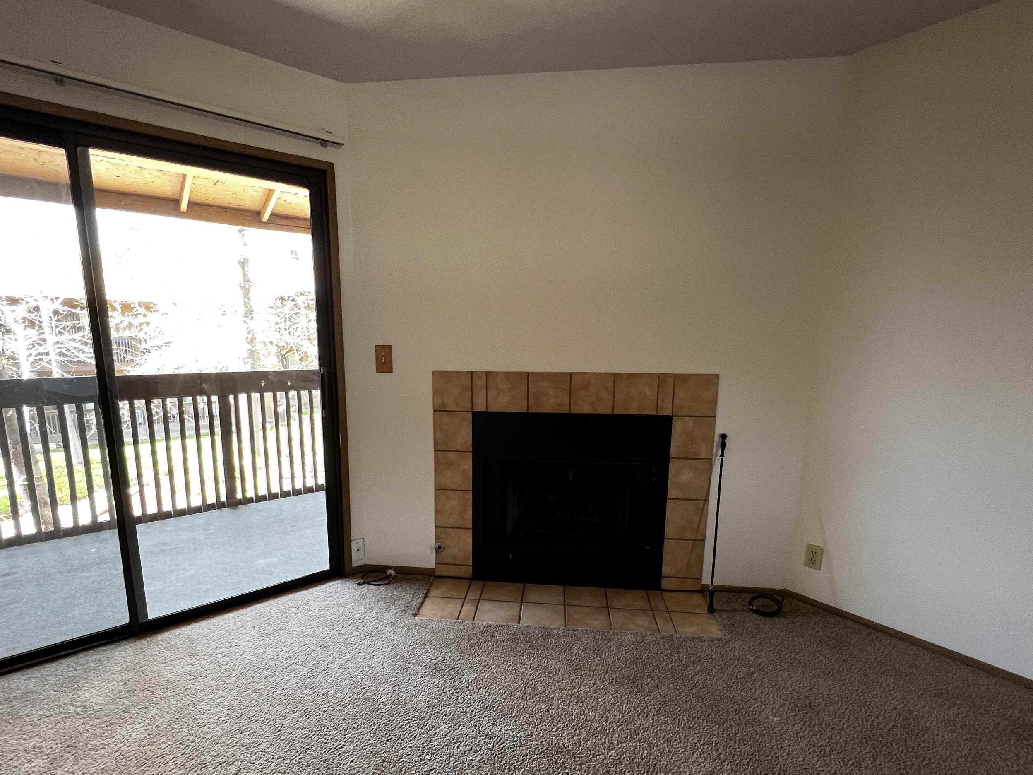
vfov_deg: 77.8
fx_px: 477
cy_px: 430
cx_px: 503
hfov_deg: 94.5
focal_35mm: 16
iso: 200
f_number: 1.8
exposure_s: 1/60
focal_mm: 1.57
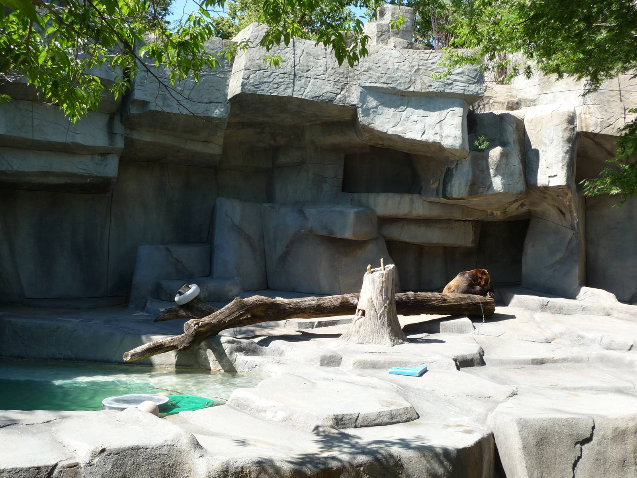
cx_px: 318
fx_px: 626
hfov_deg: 54.0
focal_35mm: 34
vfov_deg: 41.8
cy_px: 239
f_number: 3.6
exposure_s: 1/320
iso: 100
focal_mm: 5.6
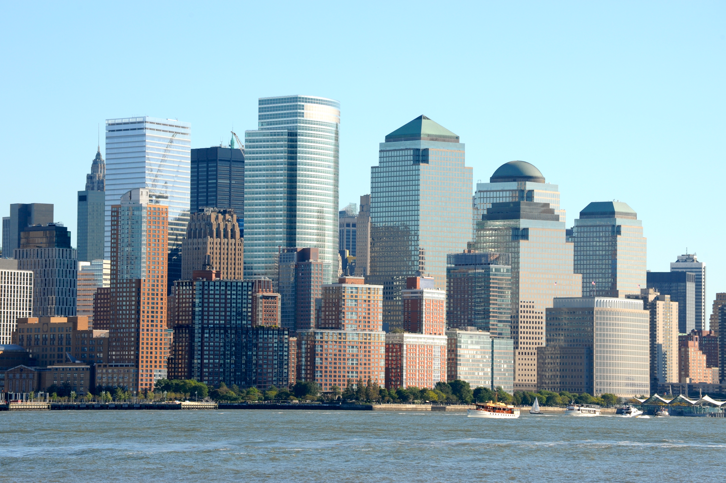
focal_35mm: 170
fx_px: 3426
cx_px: 363
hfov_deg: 12.1
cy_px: 242
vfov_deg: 8.1
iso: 400
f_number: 11
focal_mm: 170
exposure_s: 1/500
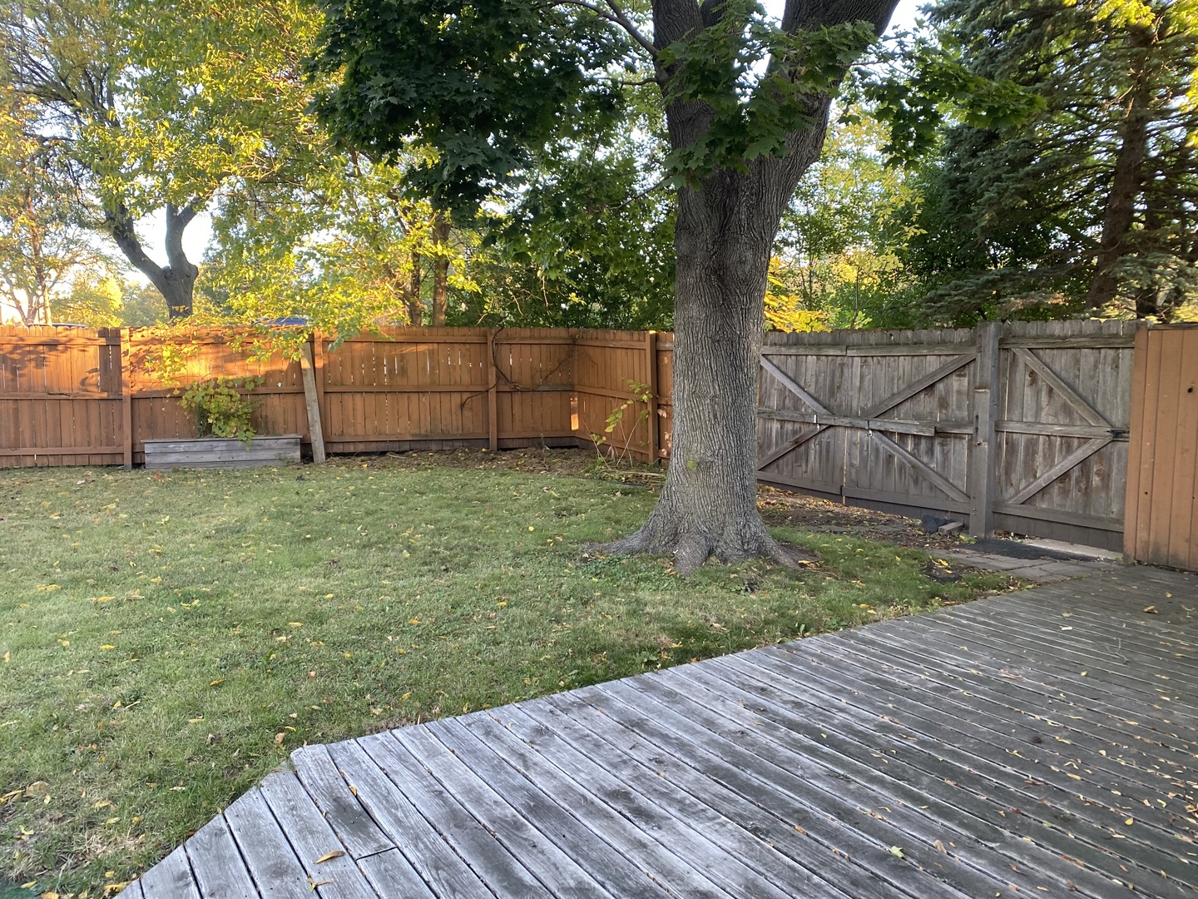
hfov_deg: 67.3
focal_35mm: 26
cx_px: 599
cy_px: 450
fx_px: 900
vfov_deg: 53.1
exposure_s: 1/103
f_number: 1.8
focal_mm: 4.25
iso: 125
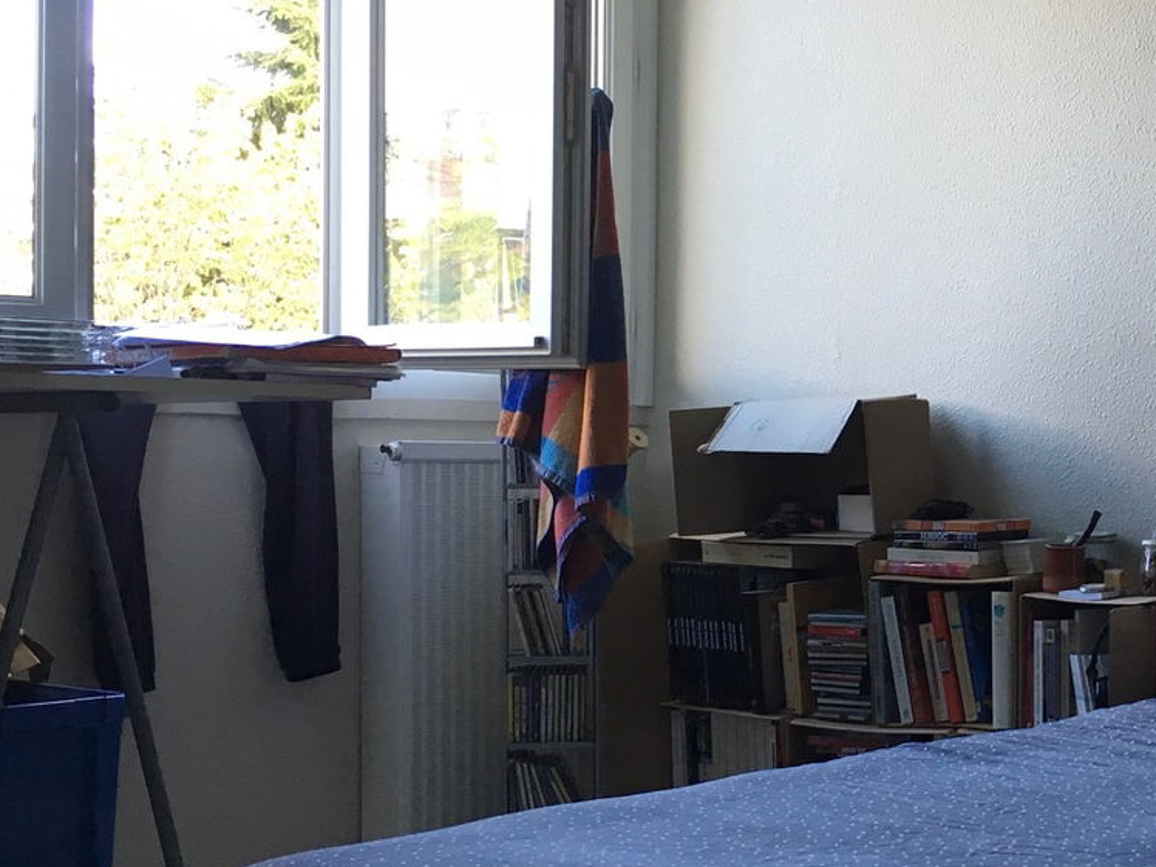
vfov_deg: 23.6
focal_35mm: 62
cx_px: 1093
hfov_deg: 29.6
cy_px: 505
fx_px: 2070
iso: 32
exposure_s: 1/33
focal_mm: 4.15
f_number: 2.2
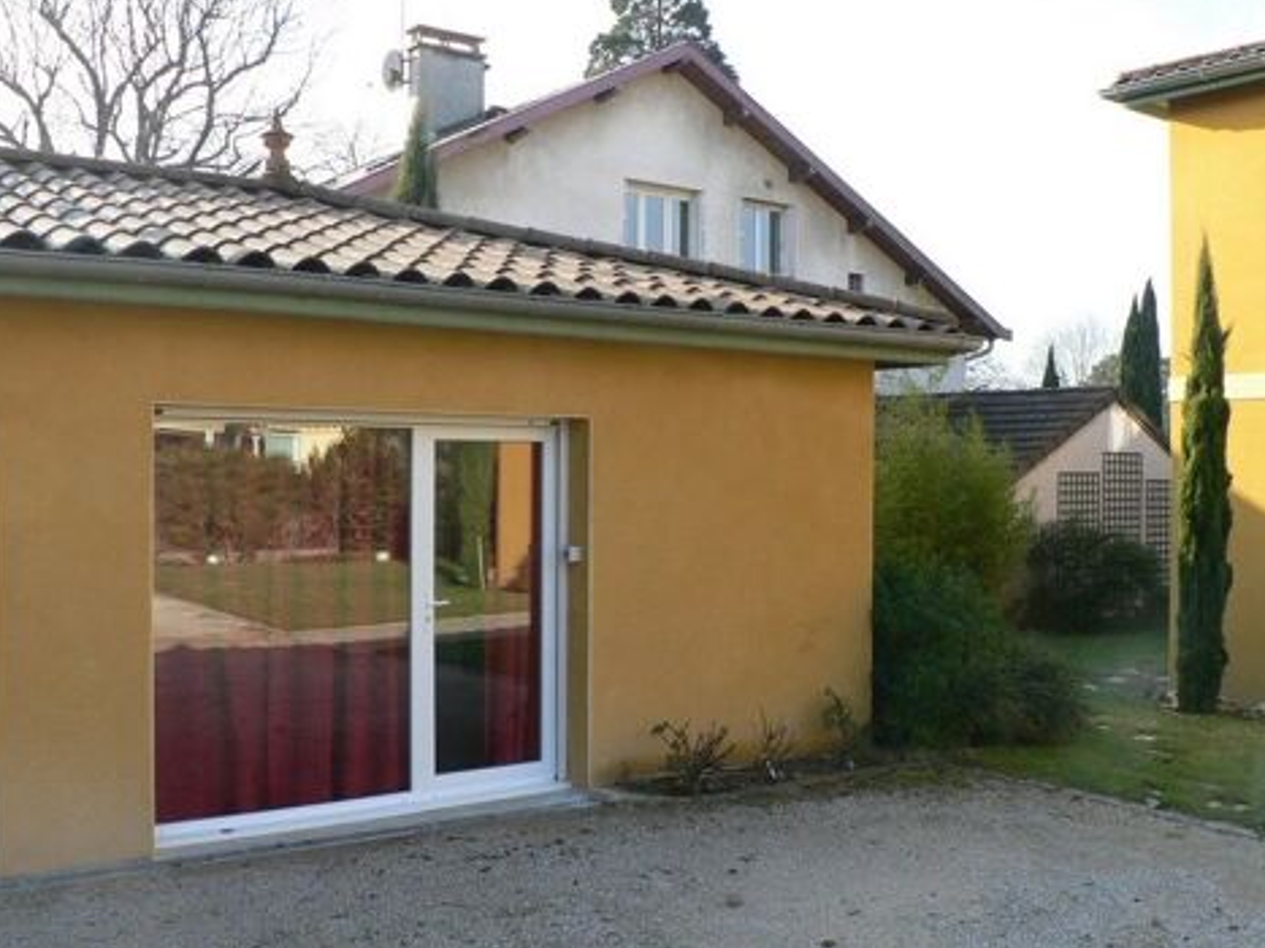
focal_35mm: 37
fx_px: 1352
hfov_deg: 50.1
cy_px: 469
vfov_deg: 38.6
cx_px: 637
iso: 80
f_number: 4
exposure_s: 1/125
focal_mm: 6
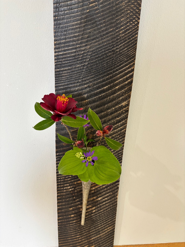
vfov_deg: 67.3
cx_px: 92
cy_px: 124
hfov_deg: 53.1
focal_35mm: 26
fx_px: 185
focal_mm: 5.96
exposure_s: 1/100
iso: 125
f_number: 1.6
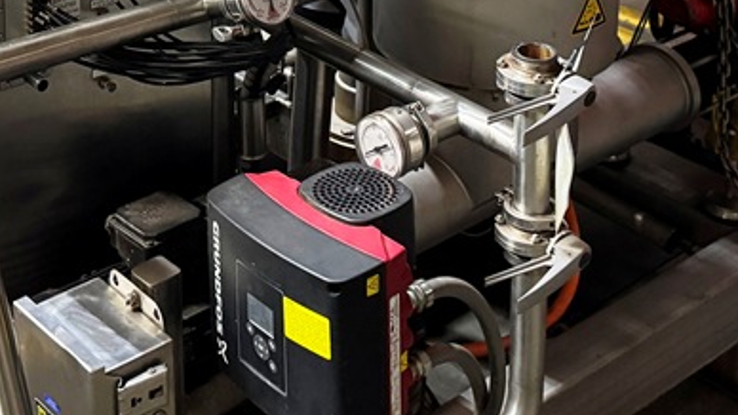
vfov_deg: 16.0
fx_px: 1350
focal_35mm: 69
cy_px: -211
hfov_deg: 30.4
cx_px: 259
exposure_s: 1/48
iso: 800
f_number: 1.78
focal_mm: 6.76
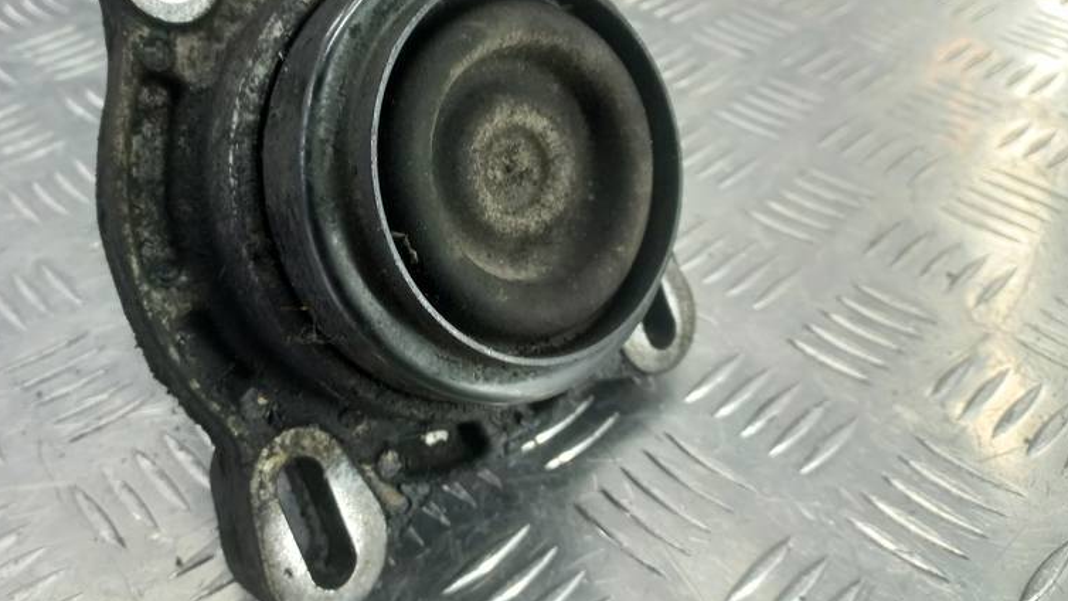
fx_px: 1048
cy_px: 197
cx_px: 416
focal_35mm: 37
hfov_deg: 53.6
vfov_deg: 31.7
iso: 100
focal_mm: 4.6
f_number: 1.8
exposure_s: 1/50
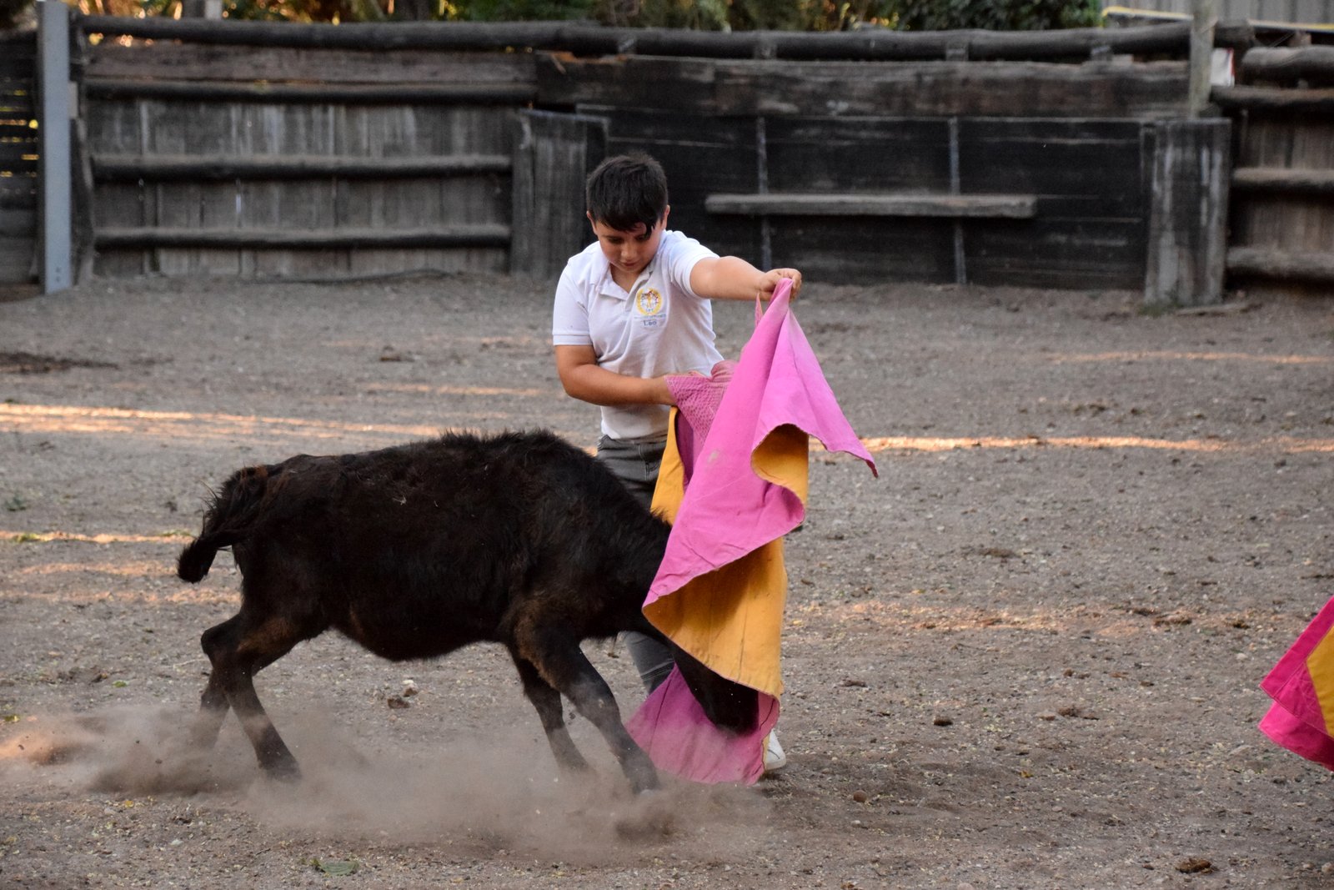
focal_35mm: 120
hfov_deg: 17.1
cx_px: 667
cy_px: 445
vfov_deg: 11.4
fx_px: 4447
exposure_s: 1/1600
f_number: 5.3
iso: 6400
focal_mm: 80
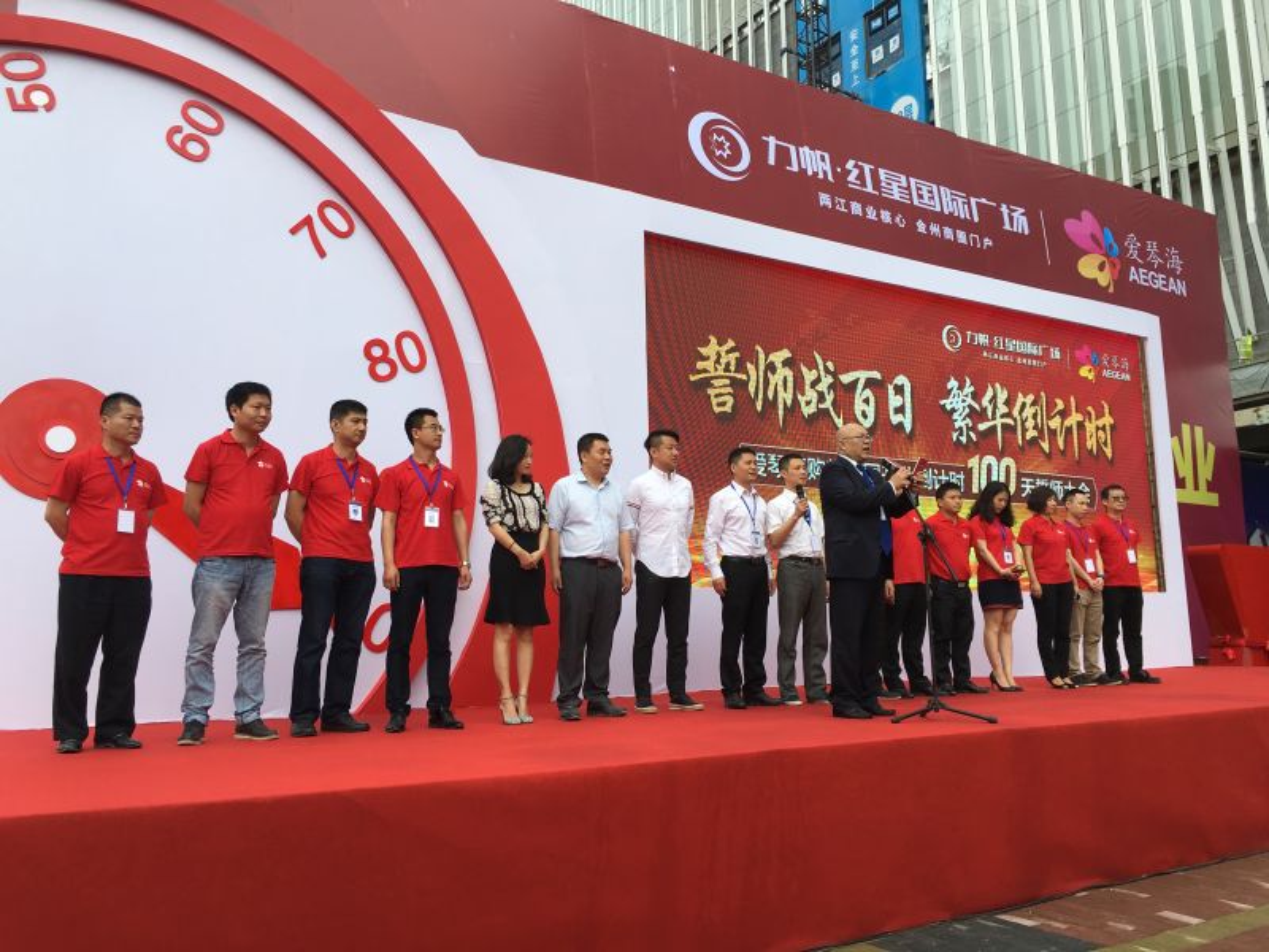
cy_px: 476
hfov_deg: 61.7
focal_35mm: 29
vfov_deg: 48.2
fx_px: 1063
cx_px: 634
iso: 25
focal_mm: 4.15
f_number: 2.2
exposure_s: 1/596
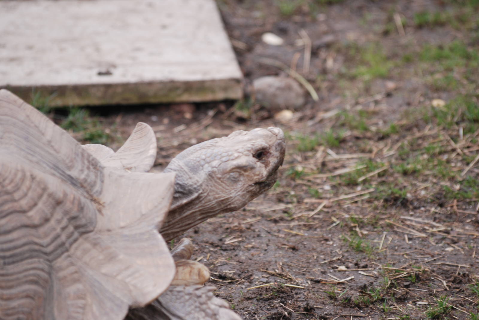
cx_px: 240
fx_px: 3397
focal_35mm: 255
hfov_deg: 8.1
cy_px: 160
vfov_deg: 5.4
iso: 200
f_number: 4.8
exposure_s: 1/200
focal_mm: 170
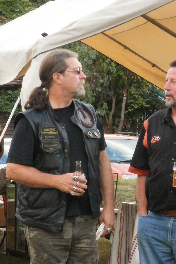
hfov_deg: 6.6
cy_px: 132
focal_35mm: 207
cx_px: 138
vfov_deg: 9.9
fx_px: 1518
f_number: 5.4
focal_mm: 26
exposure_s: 1/100
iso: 320
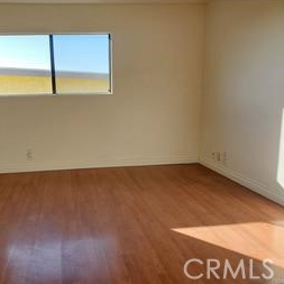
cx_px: 100
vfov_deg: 52.5
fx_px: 288
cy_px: 141
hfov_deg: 51.8
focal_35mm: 31
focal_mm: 4.3
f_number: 2.4
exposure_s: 1/267
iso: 50
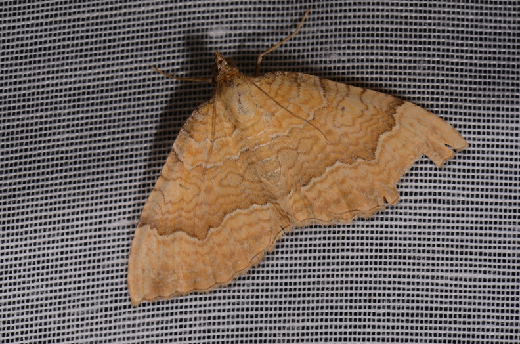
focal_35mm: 128
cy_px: 172
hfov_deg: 16.1
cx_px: 260
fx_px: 1837
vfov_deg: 10.7
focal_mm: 85
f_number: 22
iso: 100
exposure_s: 1/60
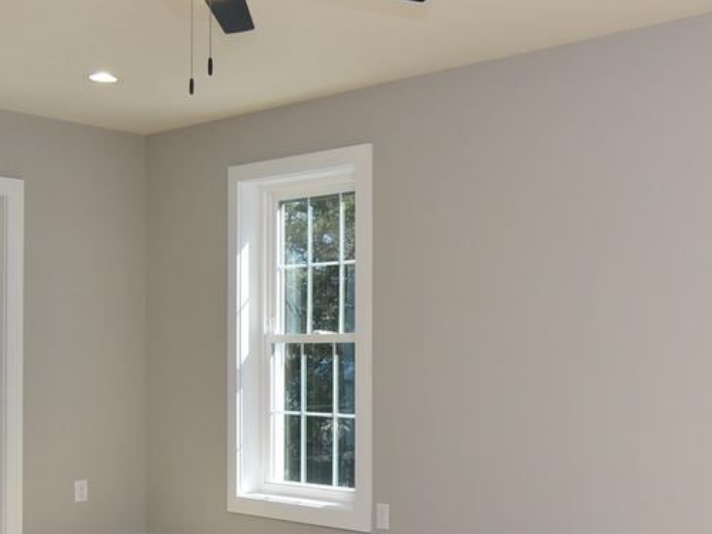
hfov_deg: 37.7
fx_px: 1028
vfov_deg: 28.9
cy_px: 366
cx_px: 481
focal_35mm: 50
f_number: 11
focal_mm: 12
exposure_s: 1/125
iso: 400
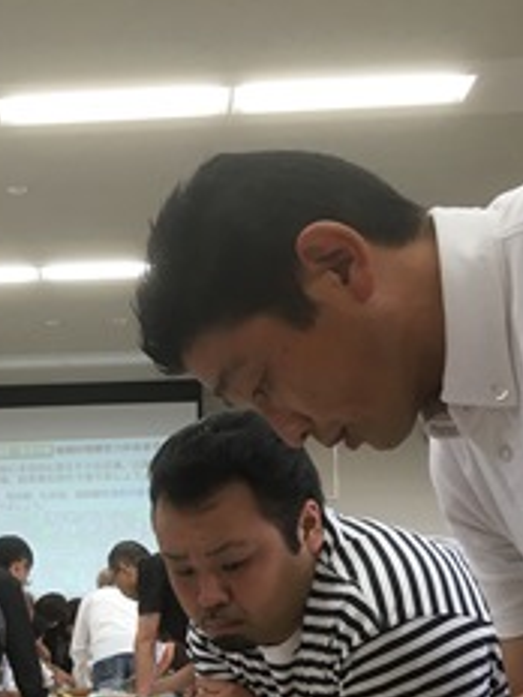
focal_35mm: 56
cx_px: 75
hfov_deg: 25.5
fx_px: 1128
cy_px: 655
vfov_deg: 32.3
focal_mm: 4.15
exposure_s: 1/30
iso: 32
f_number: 2.2
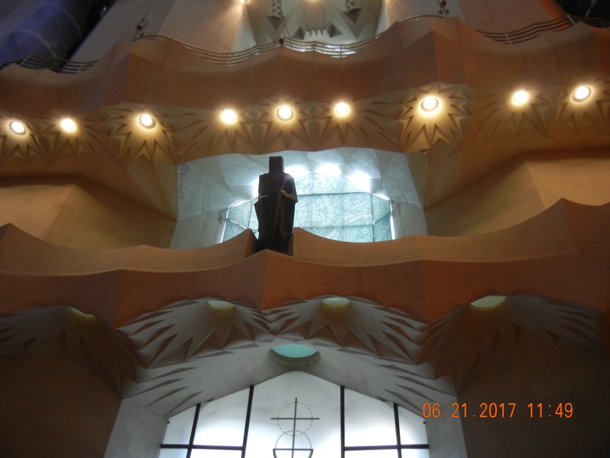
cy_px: 229
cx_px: 305
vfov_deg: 46.8
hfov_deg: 60.0
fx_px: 529
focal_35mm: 30
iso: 352
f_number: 3.5
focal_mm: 5.4
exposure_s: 1/30
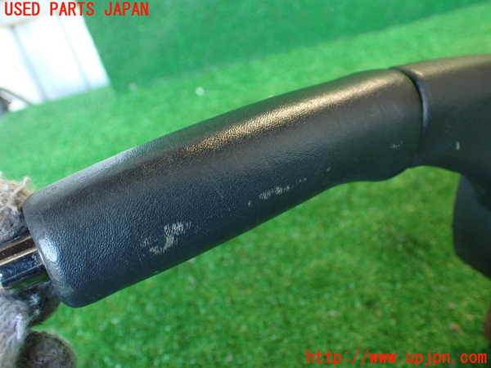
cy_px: 184
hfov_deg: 56.8
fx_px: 454
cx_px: 246
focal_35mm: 32
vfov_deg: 44.2
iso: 320
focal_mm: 5.79
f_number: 2.4
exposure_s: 1/30
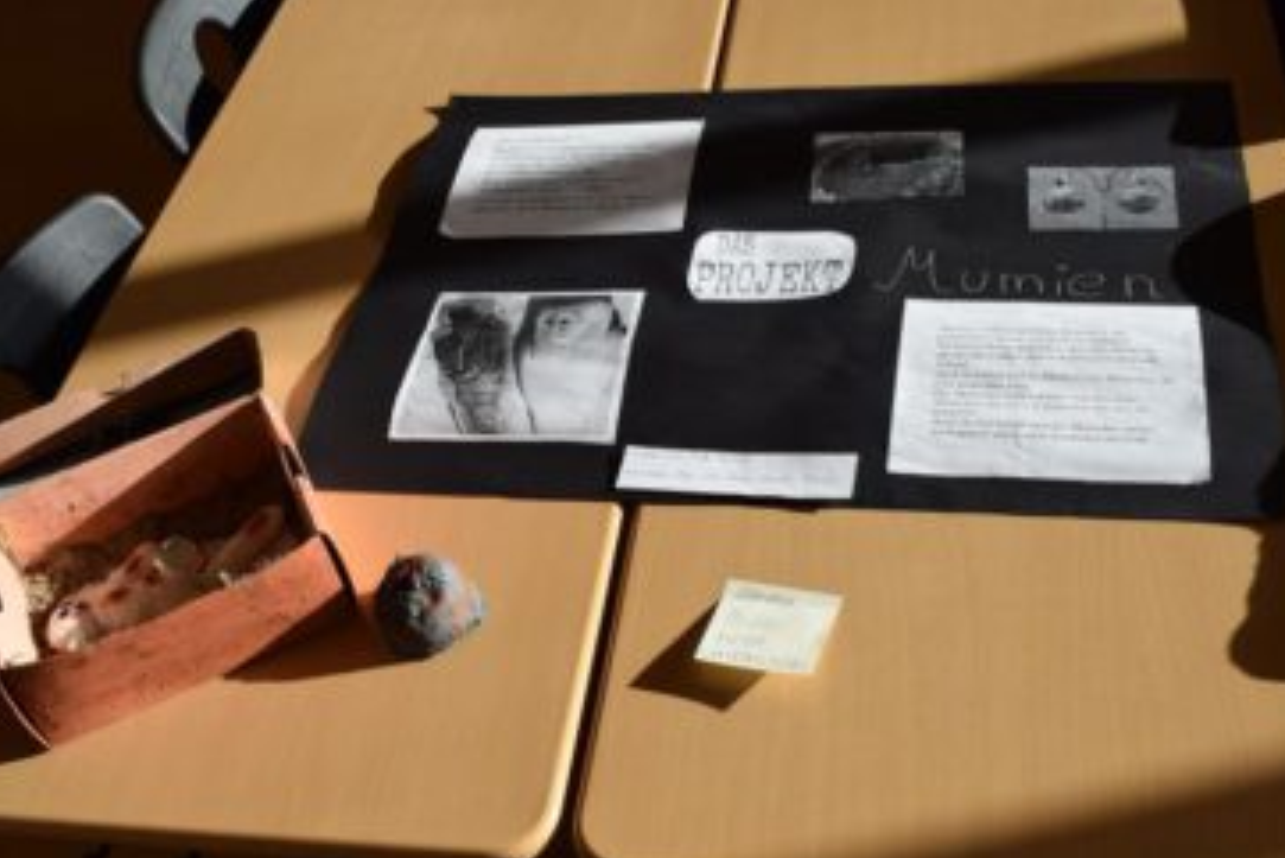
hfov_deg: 44.9
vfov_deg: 30.8
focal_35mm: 44
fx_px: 1556
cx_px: 630
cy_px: 431
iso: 200
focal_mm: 25
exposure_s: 1/320
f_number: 9
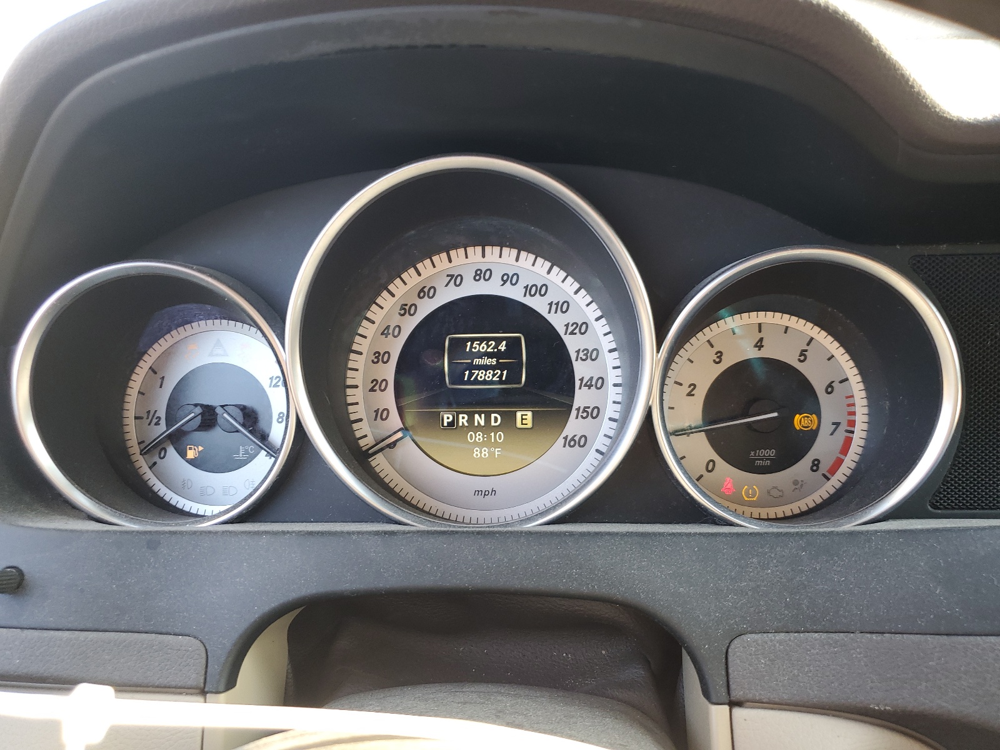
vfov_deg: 53.1
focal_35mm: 26
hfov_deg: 67.3
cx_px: 500
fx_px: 751
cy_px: 375
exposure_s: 1/60.2
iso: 52
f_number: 1.5
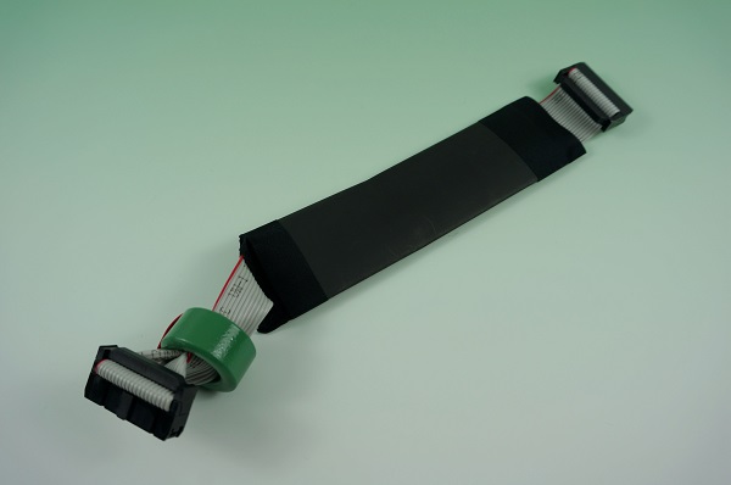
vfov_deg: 45.5
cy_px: 242
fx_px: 578
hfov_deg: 64.6
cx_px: 366
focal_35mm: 28
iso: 100
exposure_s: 1/100
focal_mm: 19
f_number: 7.1
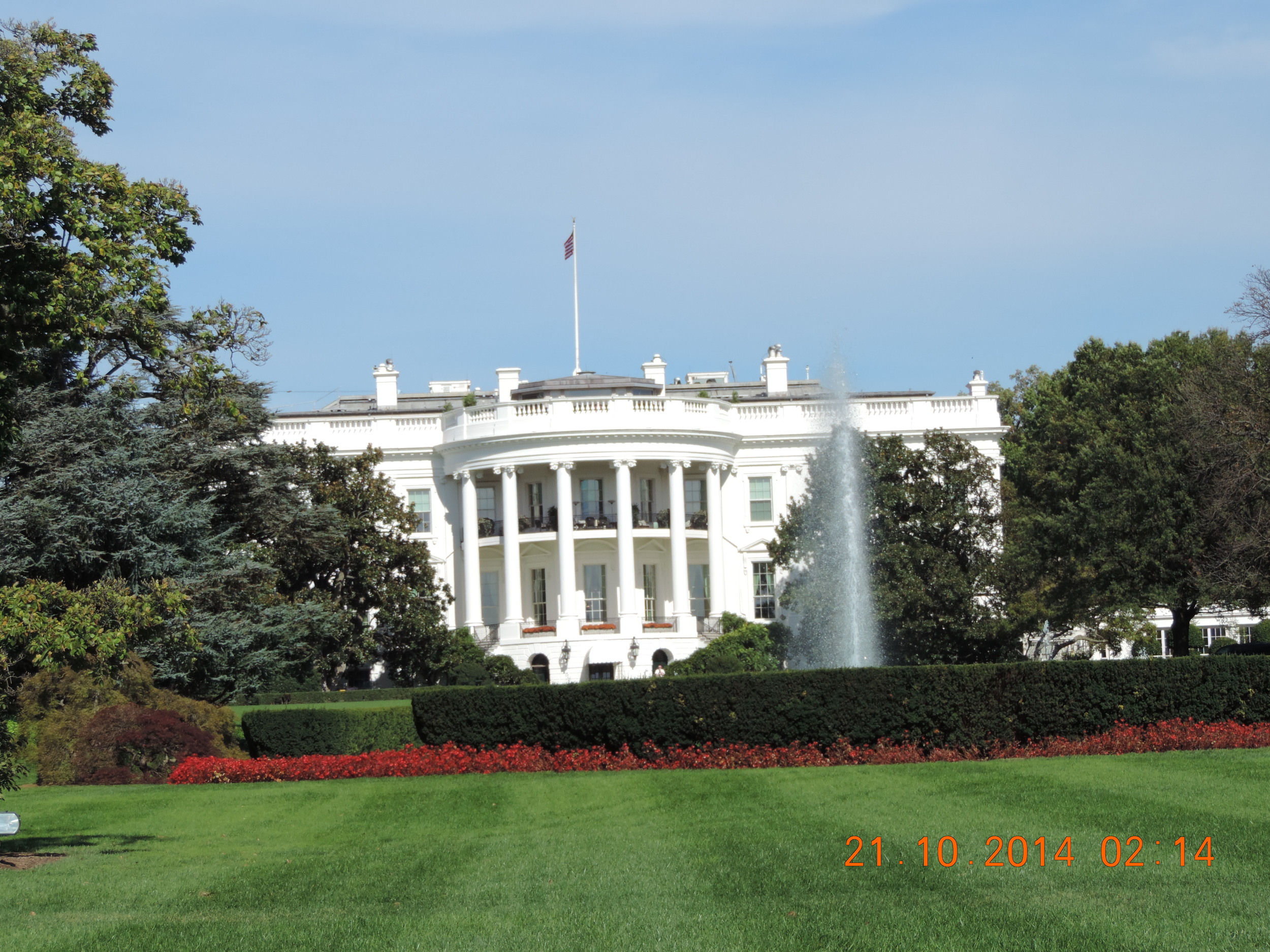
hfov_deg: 18.7
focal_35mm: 105
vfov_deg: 14.1
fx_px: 3852
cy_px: 476
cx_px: 635
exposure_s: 1/800
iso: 80
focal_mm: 18.7
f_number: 4.2
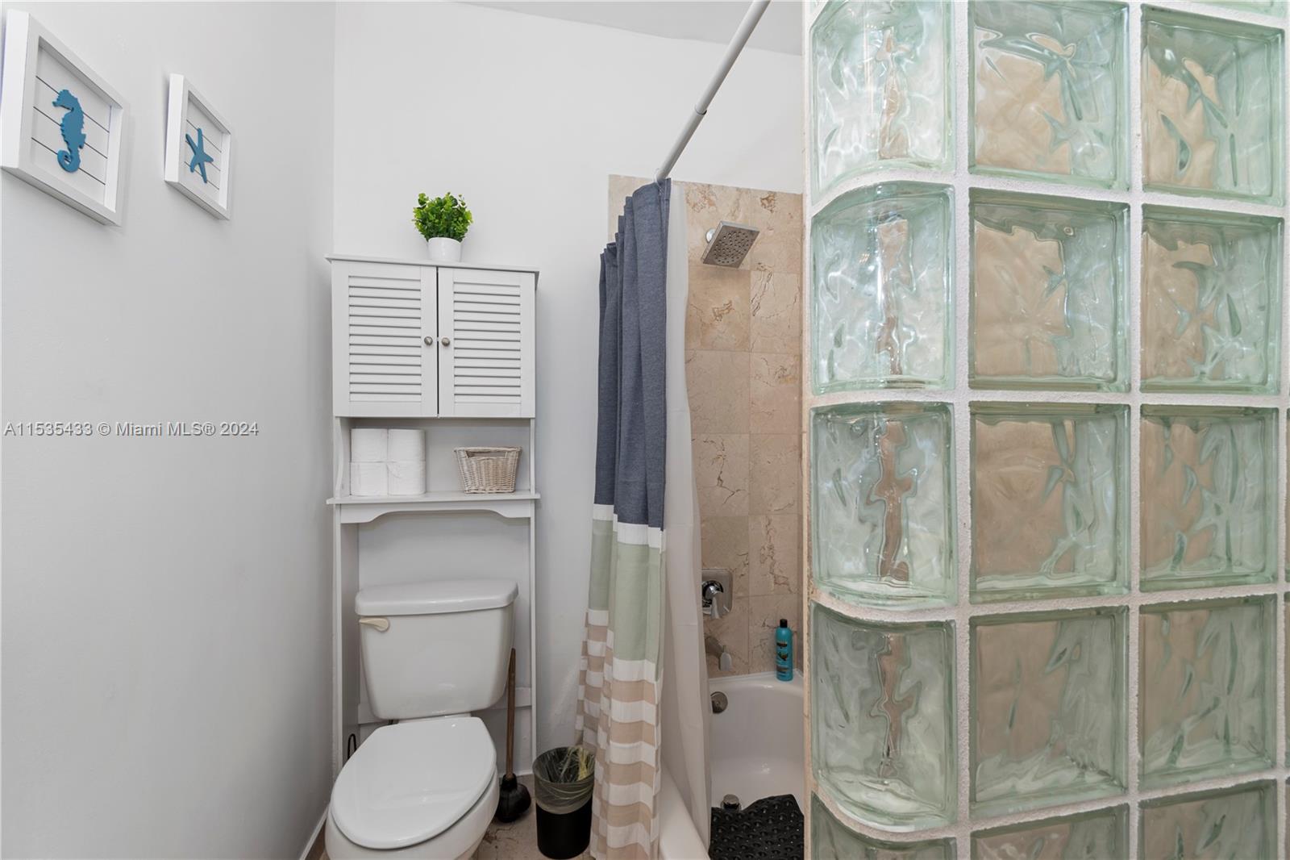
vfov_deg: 77.3
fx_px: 537
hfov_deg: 100.4
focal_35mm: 15
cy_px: 430
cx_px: 645
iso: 100
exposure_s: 1/4
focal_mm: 10
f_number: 8
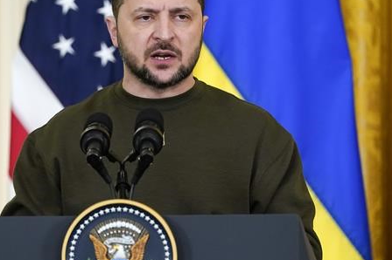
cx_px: 154
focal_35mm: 704
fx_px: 7660
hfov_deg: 2.9
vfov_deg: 2.0
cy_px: 127
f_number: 6.3
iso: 5000
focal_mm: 485
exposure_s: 1/200
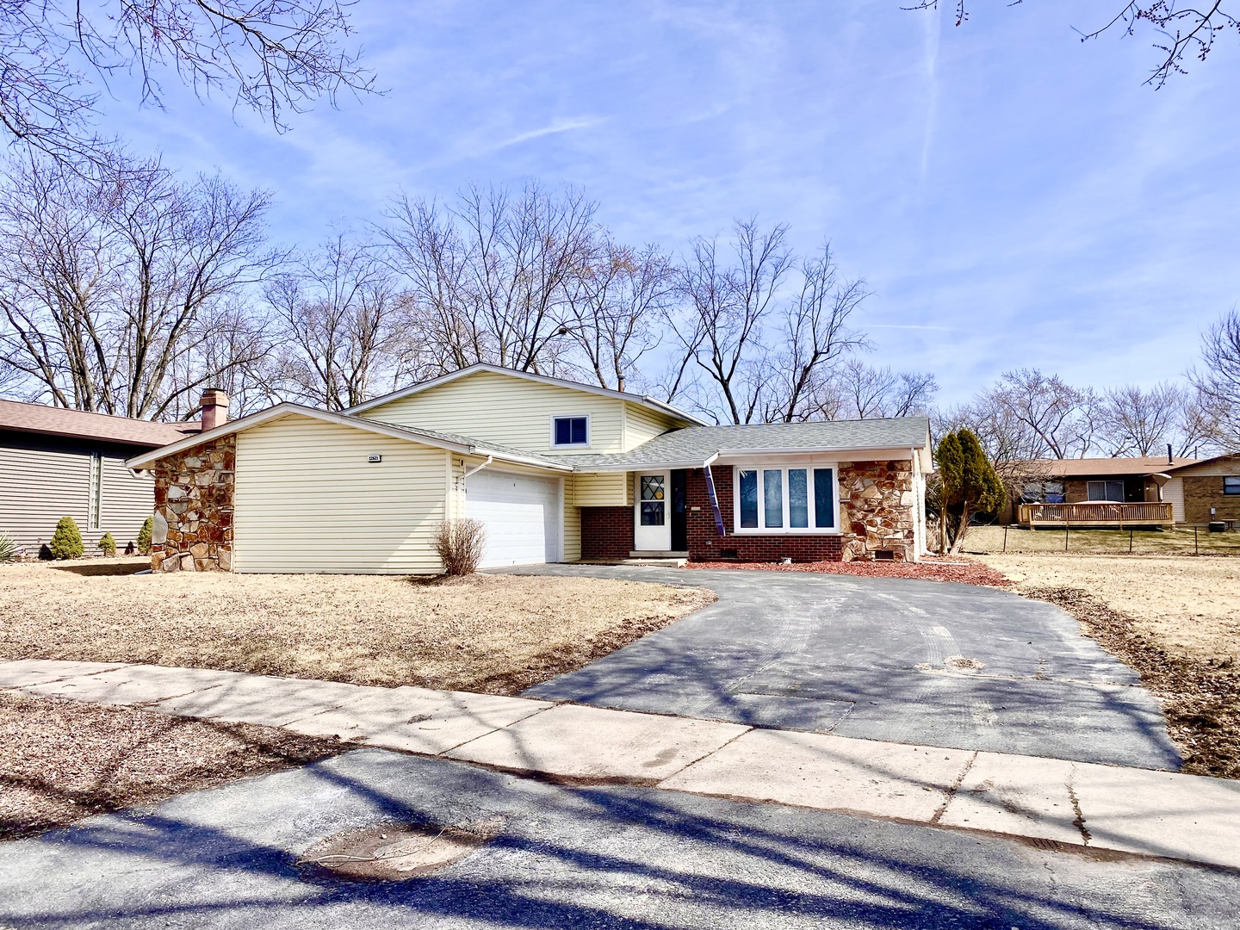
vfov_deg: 53.1
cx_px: 620
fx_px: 931
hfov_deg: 67.3
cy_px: 465
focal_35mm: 26
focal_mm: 4.25
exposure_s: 1/2755
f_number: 1.8
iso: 32
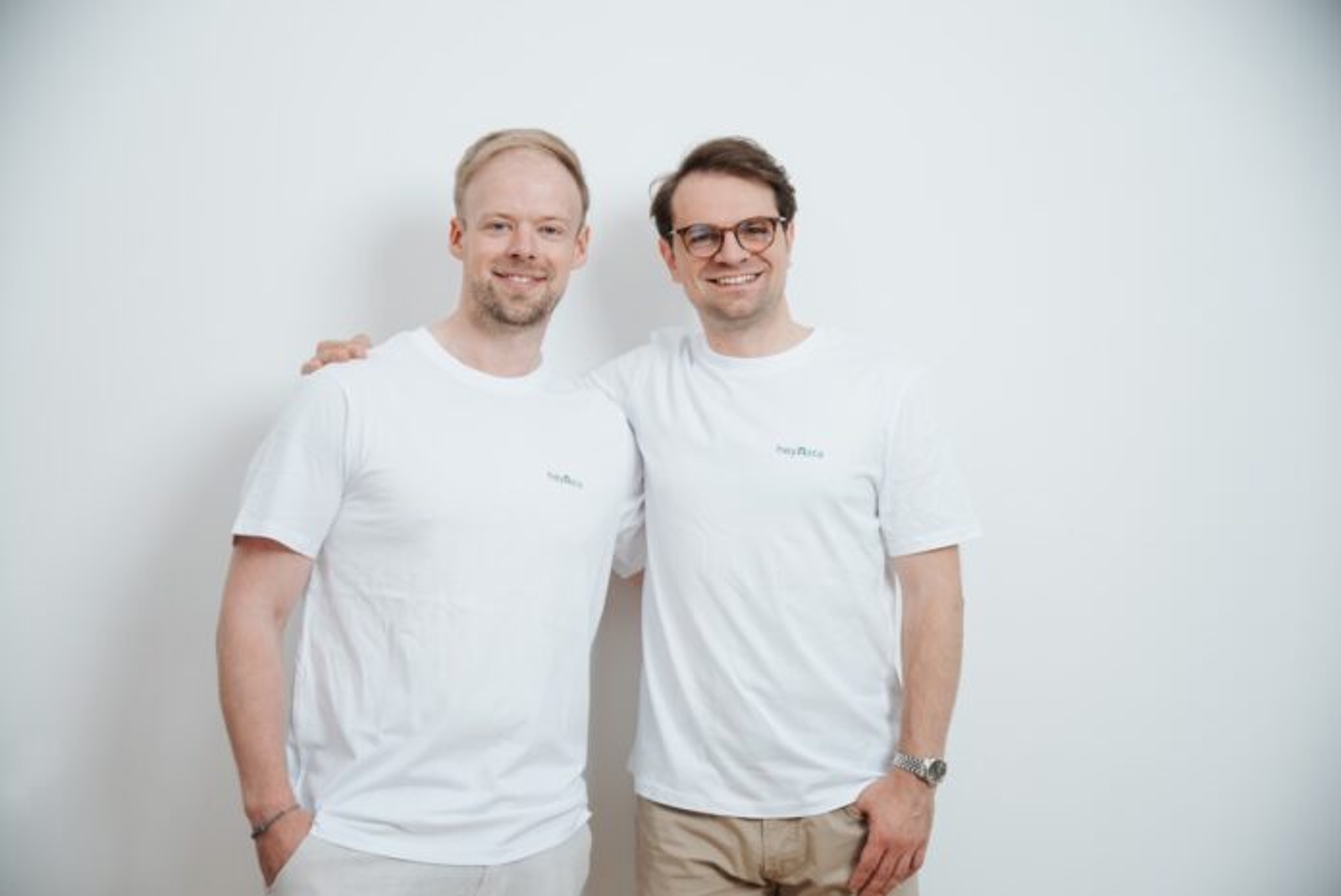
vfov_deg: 21.9
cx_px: 670
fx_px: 2311
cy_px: 448
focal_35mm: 62
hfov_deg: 32.4
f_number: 4
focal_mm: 62
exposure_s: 1/200
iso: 400
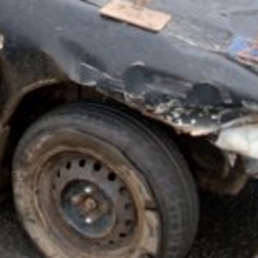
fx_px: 801
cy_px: -22
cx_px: 12
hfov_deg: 17.9
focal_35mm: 95
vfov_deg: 17.7
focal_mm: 18
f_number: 3.5
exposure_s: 1/320
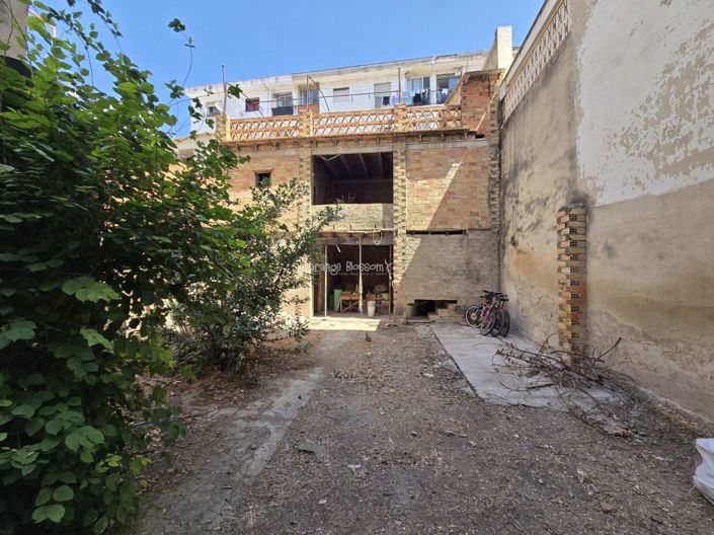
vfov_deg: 89.9
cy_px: 268
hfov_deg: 106.2
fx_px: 268
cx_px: 357
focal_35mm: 13
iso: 50
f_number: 2.2
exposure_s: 1/580
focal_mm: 2.2
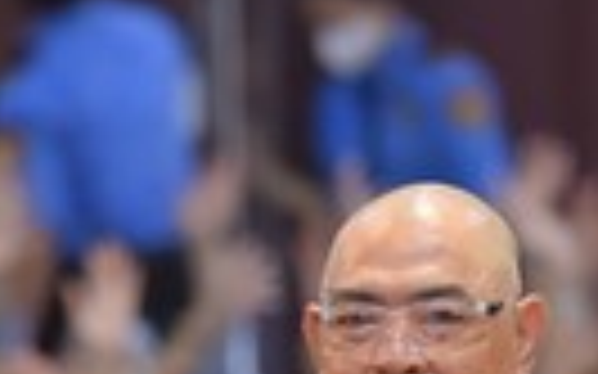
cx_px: 450
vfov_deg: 1.6
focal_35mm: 798
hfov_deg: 2.6
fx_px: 13000
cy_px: 701
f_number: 3.2
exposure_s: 1/160
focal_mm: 160
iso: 1000
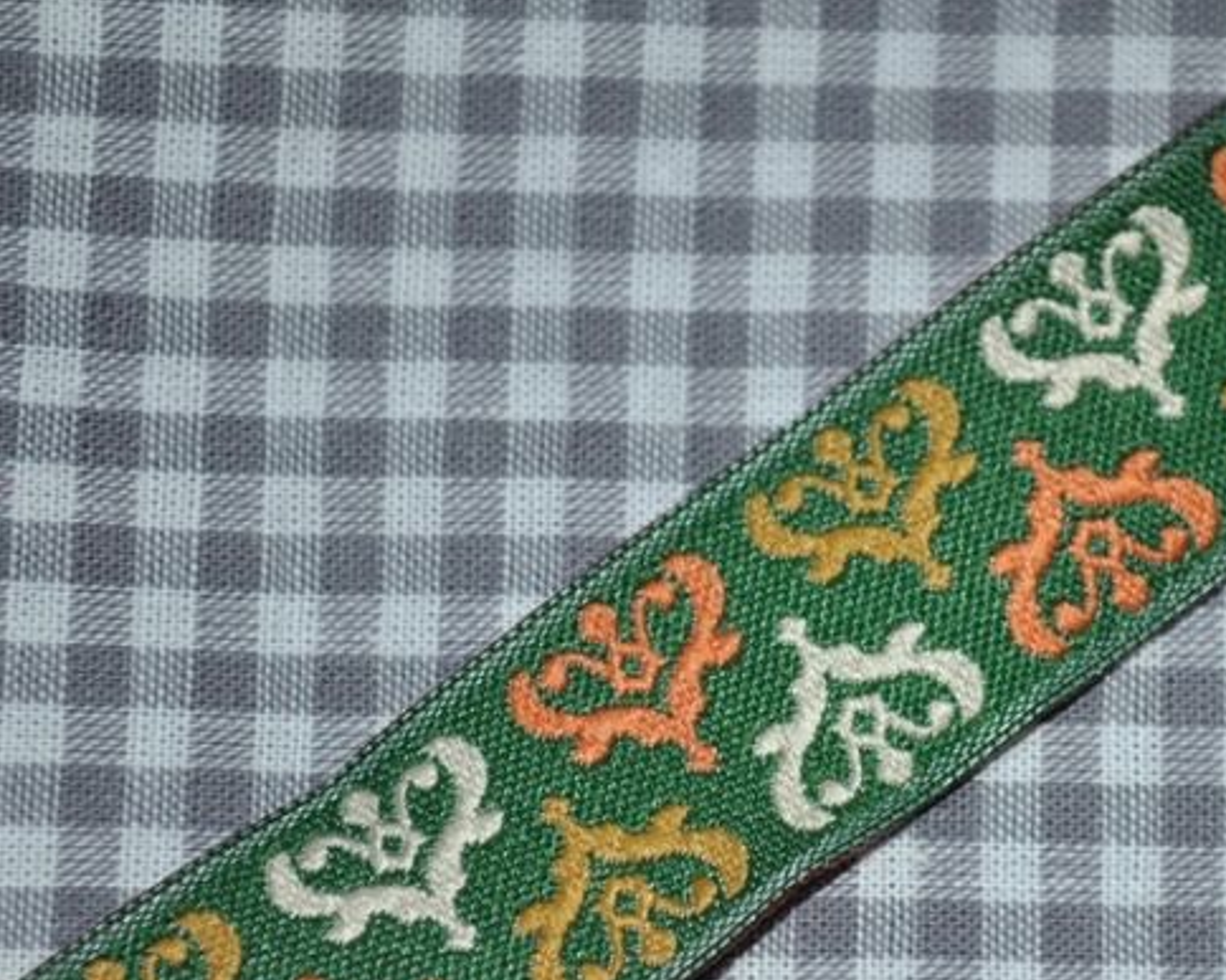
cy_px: 627
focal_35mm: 128
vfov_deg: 12.1
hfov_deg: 15.0
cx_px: 930
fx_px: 4635
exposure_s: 1/60
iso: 200
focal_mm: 55
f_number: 5.6
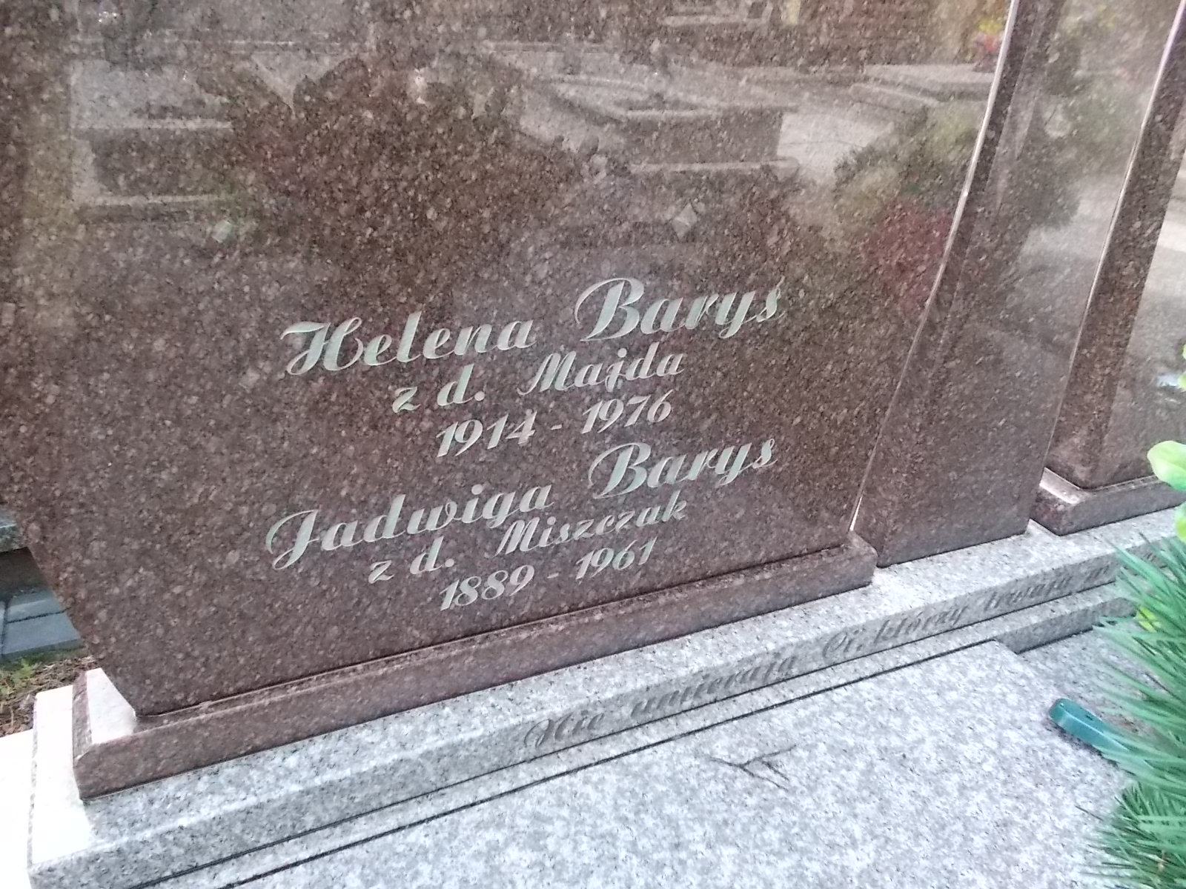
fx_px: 891
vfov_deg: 53.1
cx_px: 593
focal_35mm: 26
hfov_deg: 67.3
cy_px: 444
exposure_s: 1/320
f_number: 3.2
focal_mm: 4.6
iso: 400
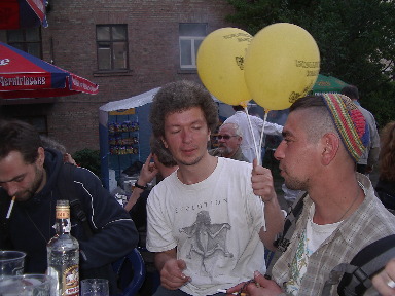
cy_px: 148
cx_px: 198
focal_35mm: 38
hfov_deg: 49.0
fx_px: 434
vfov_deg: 37.7
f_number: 2.6
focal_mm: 5.8
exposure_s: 1/60
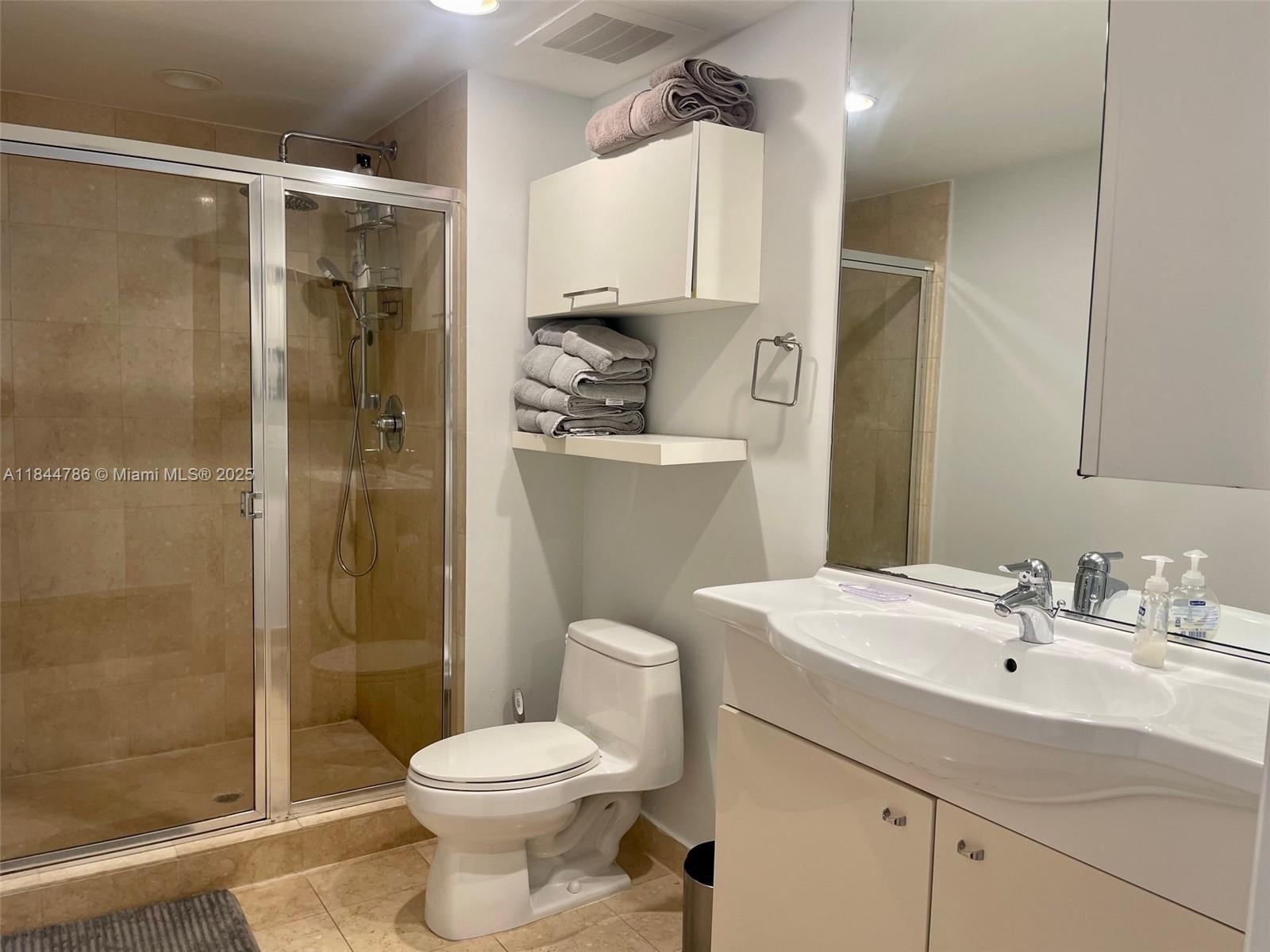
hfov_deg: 67.3
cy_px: 476
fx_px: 954
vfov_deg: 53.1
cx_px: 635
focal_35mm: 26
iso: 80
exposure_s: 1/60
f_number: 1.6
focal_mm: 5.1
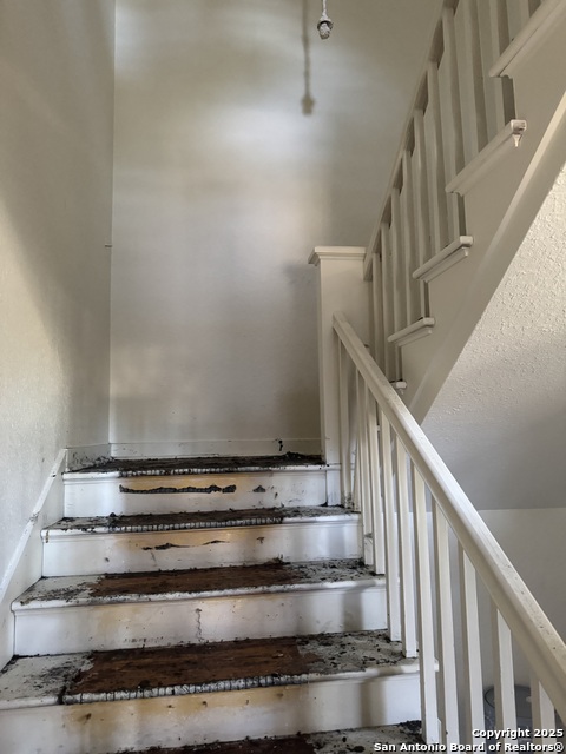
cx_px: 283
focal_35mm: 24
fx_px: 523
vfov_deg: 71.6
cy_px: 377
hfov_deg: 56.8
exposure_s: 1/60
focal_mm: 6.76
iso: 800
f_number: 1.78
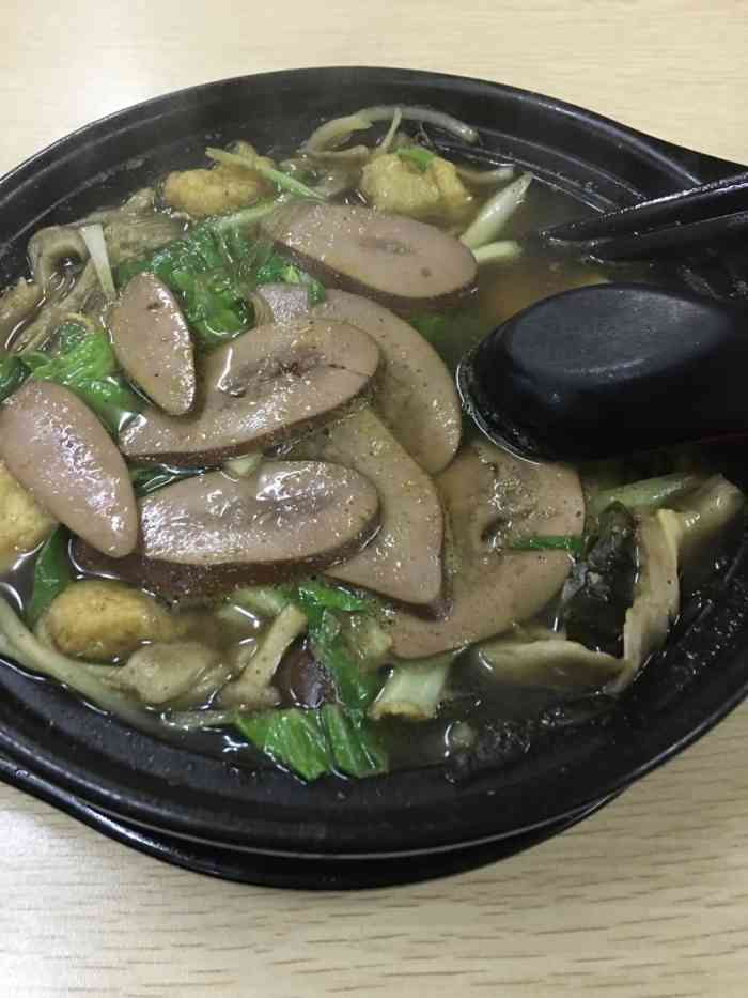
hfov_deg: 48.2
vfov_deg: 61.7
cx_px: 374
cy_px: 499
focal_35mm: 29
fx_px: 835
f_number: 2.2
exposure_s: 1/8
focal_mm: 4.15
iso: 125
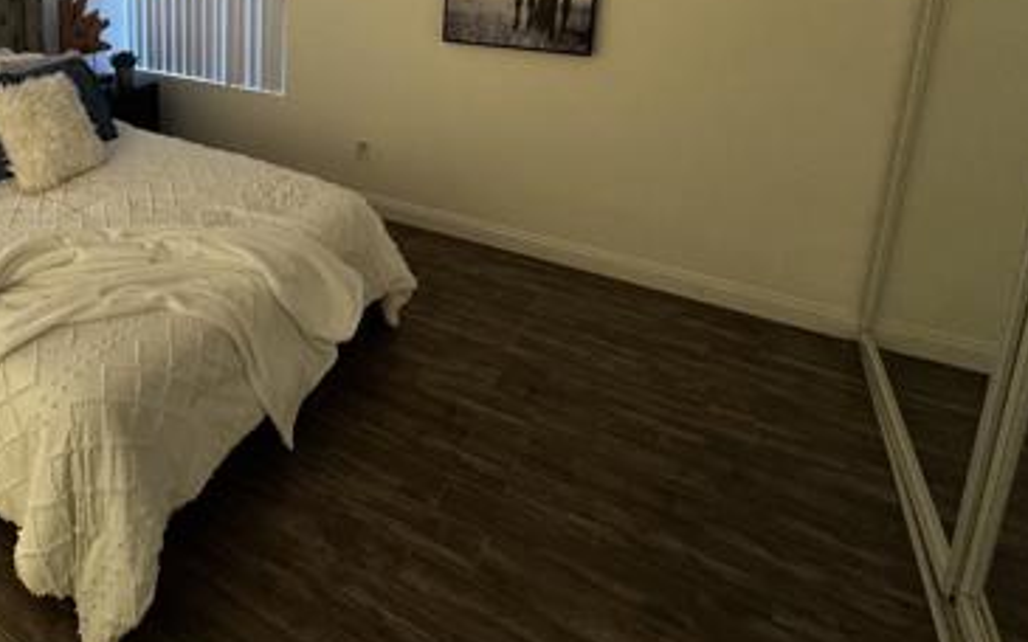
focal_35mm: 26
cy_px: 48
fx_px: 728
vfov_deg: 43.0
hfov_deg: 64.3
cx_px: 208
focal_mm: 2.22
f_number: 2.2
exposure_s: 1/60
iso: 400
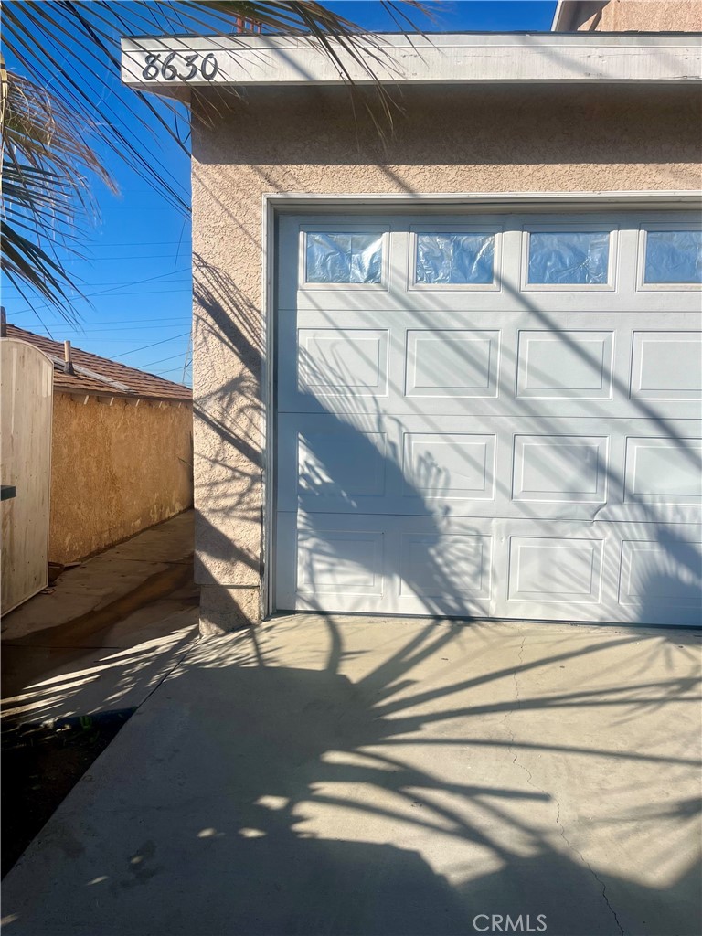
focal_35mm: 26
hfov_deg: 53.1
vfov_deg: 67.3
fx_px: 703
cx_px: 351
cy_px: 468
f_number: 1.6
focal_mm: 5.1
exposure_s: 1/6494
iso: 50
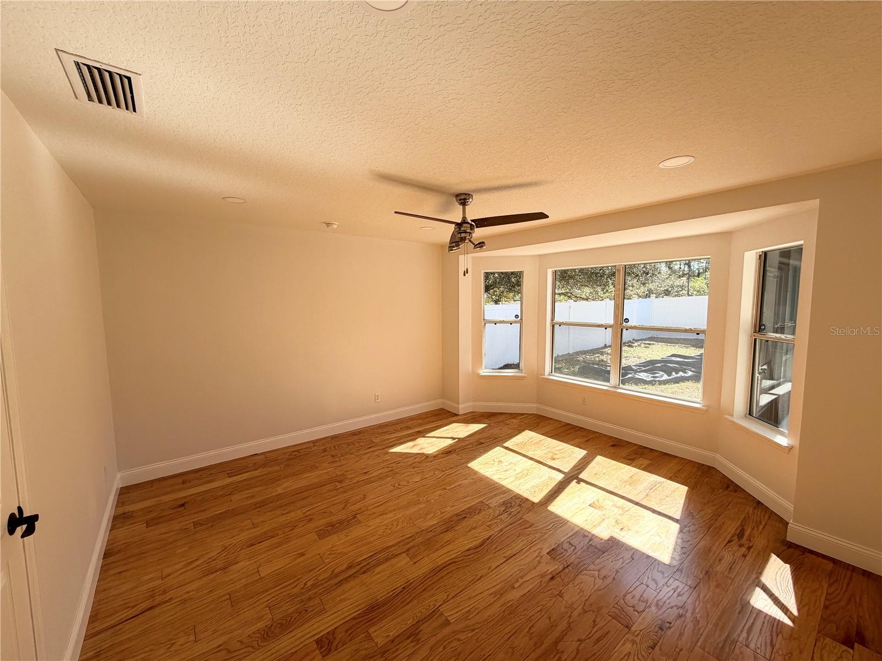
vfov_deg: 85.7
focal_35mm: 14
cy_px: 330
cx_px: 441
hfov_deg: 102.1
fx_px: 357
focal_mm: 2.22
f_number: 2.2
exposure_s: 1/331
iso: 50
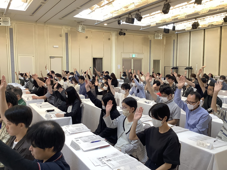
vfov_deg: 45.4
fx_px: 203
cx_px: 114
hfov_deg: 58.4
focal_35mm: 31
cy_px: 85
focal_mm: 3.3
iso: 125
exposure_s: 1/60
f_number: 2.4
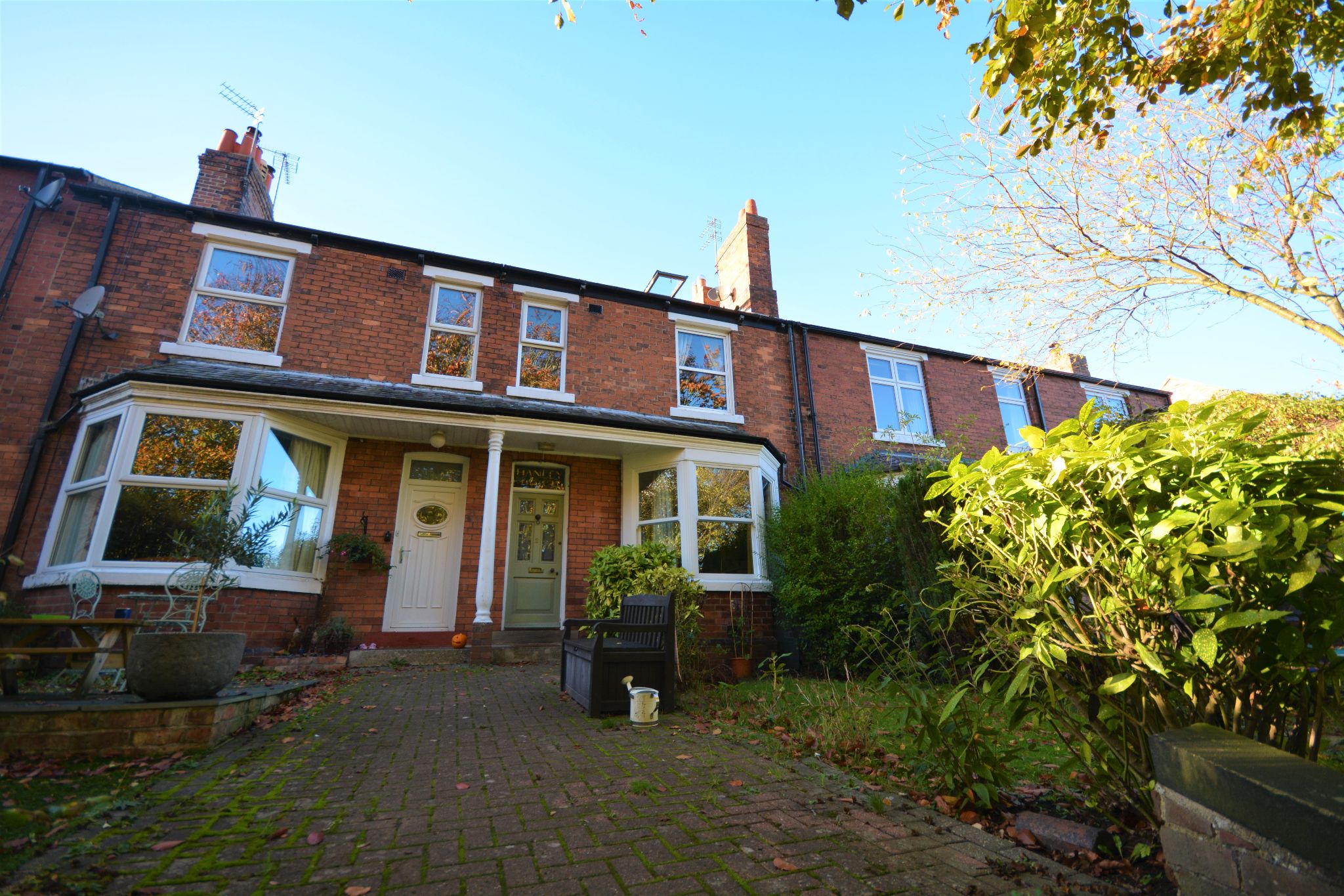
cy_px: 448
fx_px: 560
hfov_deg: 100.4
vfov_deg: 77.3
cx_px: 672
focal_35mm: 15
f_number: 5.6
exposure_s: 1/125
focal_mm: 10
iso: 220
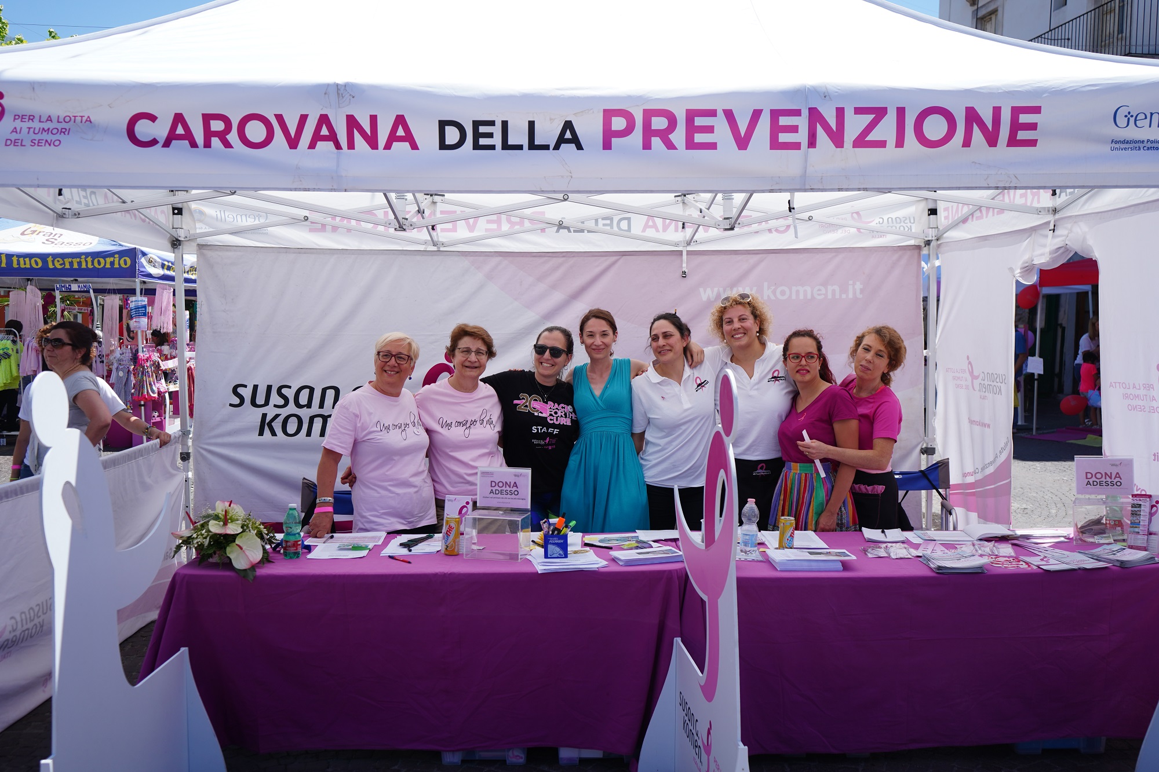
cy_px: 386
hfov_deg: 58.7
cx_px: 580
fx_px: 1030
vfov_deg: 41.1
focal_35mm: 32
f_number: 4.5
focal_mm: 32
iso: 200
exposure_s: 1/1000
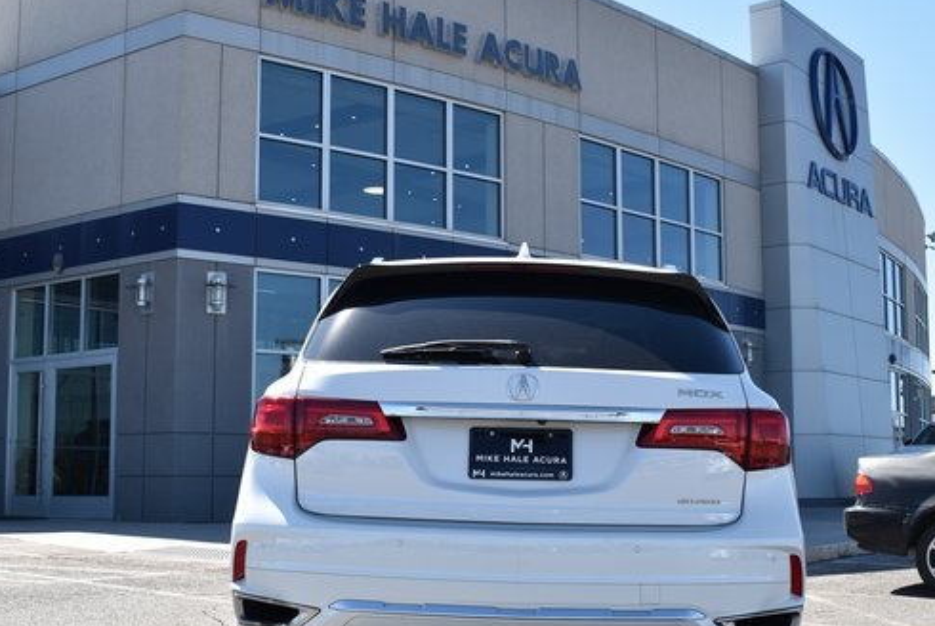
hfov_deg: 41.8
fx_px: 1222
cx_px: 508
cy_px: 353
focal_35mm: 47
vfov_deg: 28.7
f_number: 7.1
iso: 100
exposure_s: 1/200
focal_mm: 24
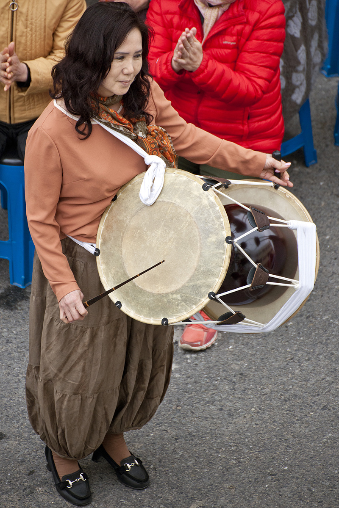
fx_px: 4802
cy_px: 254
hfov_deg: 4.0
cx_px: 170
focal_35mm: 340
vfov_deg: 6.1
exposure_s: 1/640
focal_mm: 340
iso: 400
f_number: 6.3
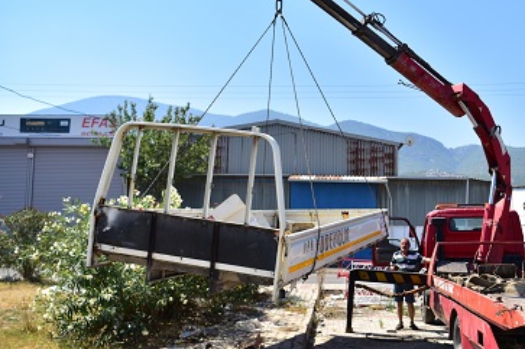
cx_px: 351
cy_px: 174
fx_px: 583
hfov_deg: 47.7
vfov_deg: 33.3
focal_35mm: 40
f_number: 2.8
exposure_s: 1/2000
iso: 100
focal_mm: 29
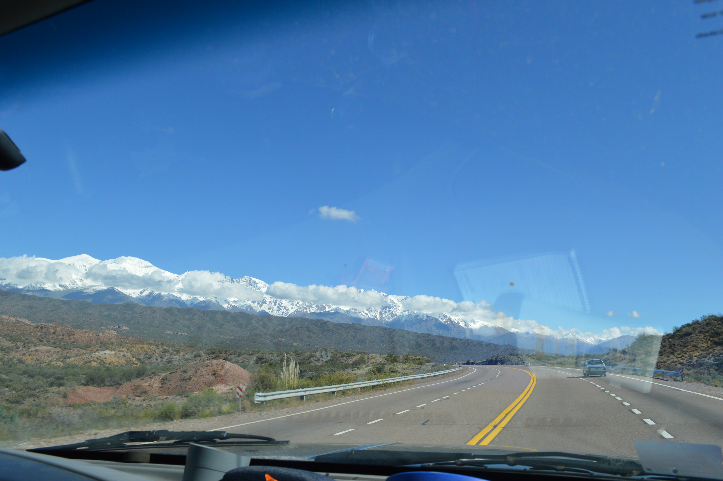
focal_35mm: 27
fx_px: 542
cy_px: 240
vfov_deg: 47.8
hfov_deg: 67.4
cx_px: 362
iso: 100
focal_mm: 18
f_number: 8
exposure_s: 1/250
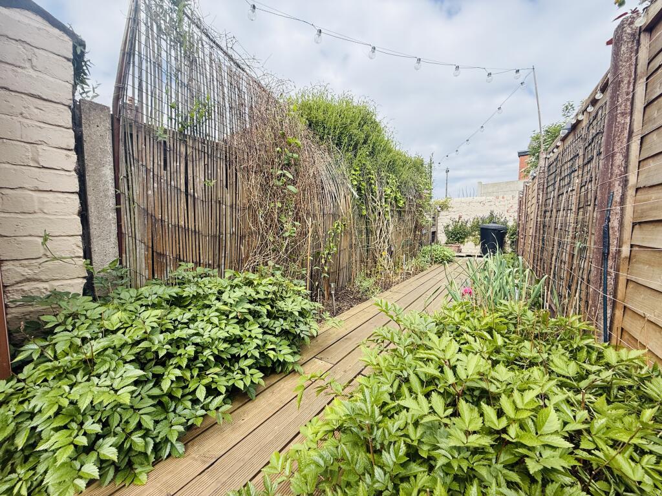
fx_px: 268
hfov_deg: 102.1
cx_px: 331
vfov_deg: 85.7
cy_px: 248
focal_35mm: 14
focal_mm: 2.22
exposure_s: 1/888
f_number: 2.2
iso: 64
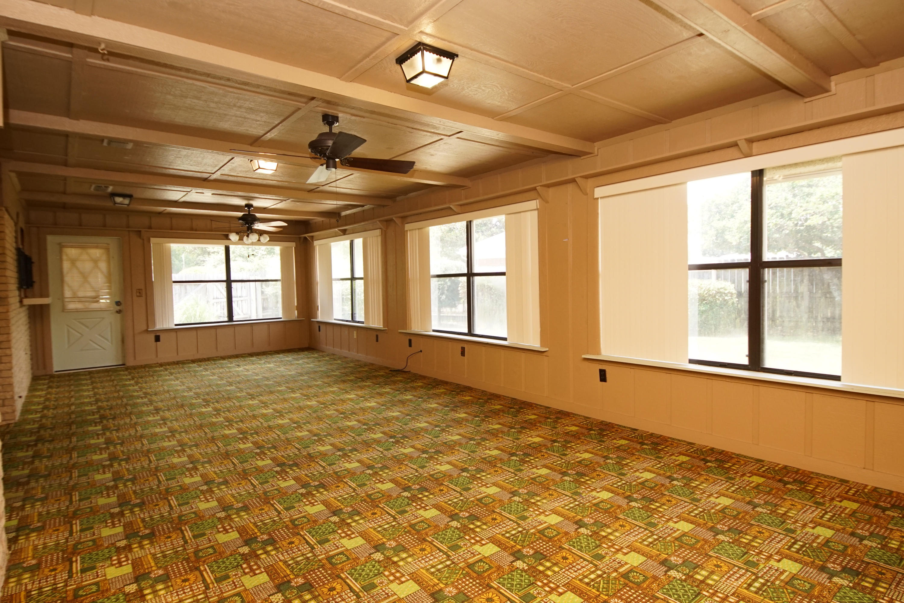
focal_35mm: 18
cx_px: 452
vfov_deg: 67.4
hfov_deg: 90.0
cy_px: 302
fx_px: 452
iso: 800
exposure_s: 1/160
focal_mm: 12
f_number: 4.5
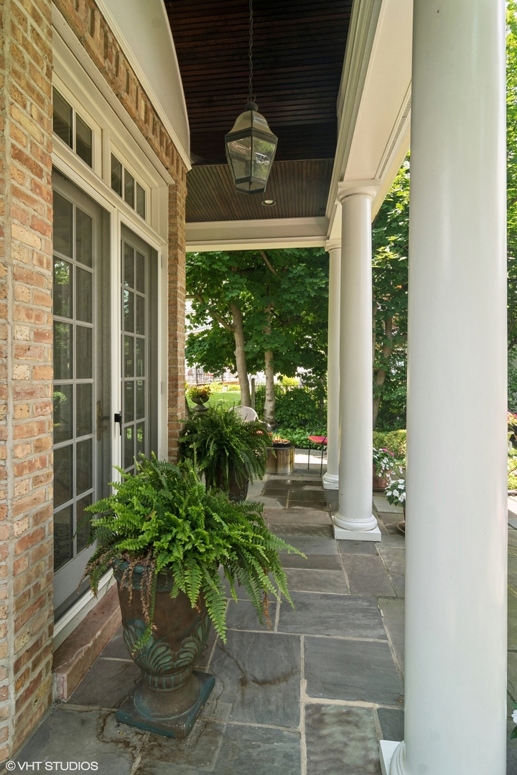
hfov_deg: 67.4
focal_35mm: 18
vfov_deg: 90.0
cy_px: 388
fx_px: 388
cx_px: 258
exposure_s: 1/50
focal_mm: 12
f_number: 8
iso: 200
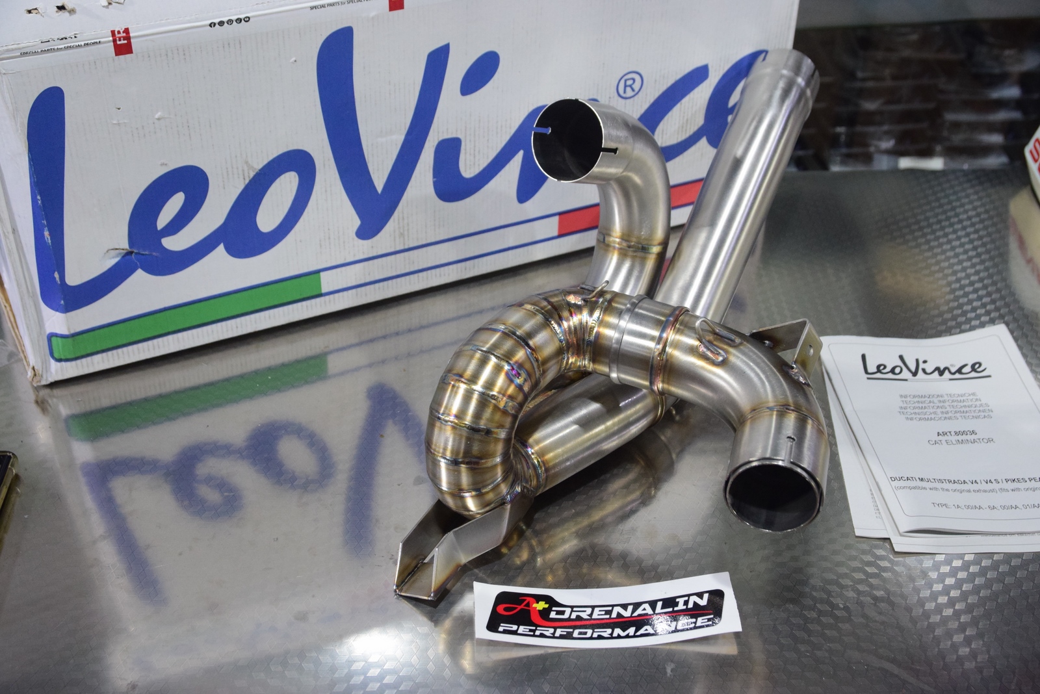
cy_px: 347
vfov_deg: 26.5
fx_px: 1474
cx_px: 520
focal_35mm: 51
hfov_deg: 38.9
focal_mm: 34
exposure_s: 1/25
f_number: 5.6
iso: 2000
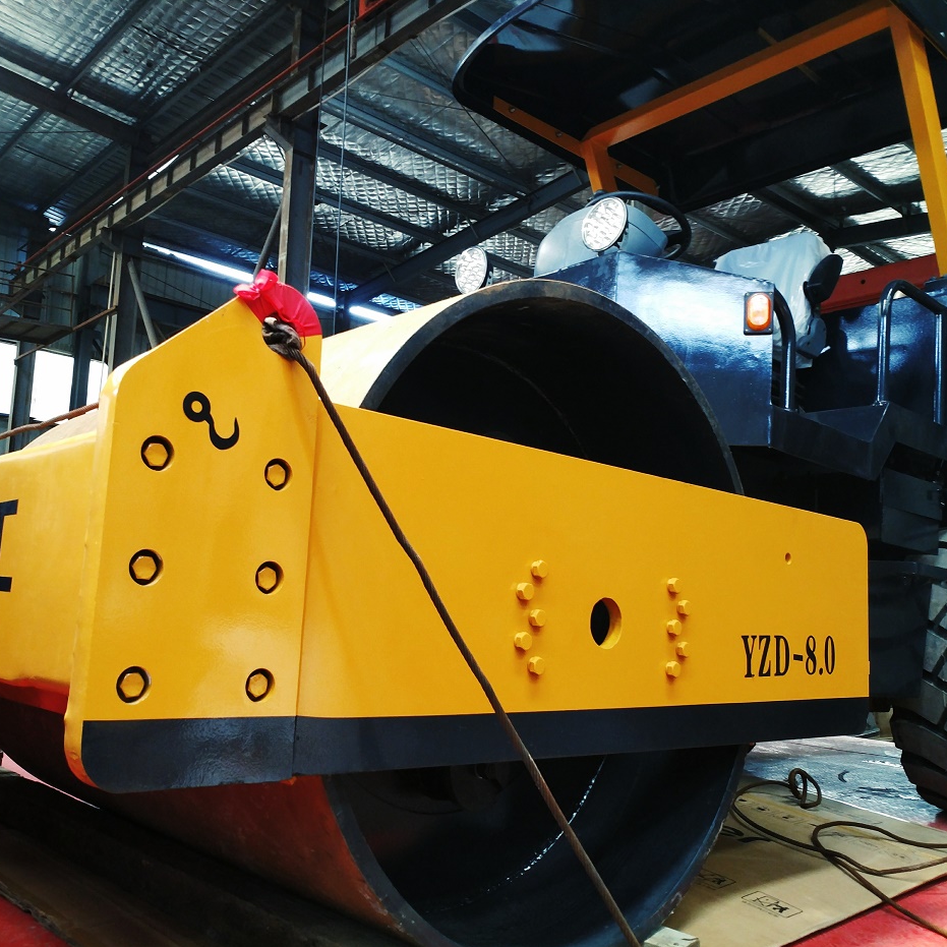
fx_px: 990
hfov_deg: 50.9
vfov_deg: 51.1
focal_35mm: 32
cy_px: 475
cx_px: 392
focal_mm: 4.73
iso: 160
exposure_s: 1/33
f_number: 2.2
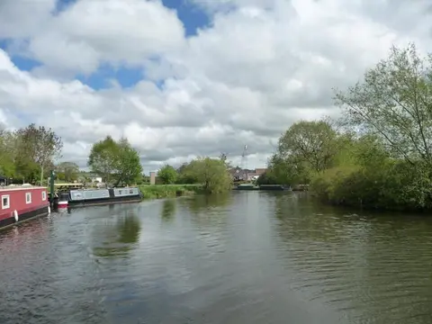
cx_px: 216
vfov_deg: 49.7
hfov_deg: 63.4
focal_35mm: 28
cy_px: 162
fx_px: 349
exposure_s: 1/320
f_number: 8
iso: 160
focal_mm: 4.7
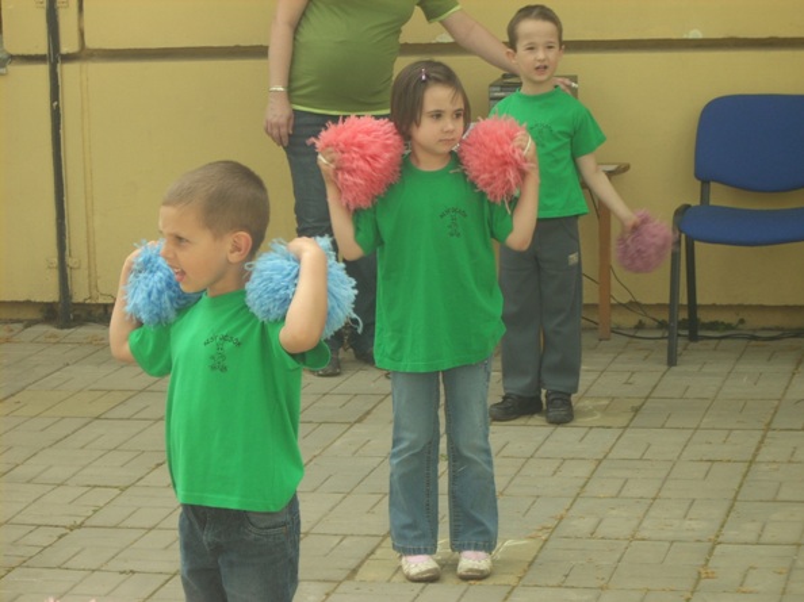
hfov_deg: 17.4
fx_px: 2624
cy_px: 301
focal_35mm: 113
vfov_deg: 13.1
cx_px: 402
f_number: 5.2
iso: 64
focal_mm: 18.6
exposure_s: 1/57.5
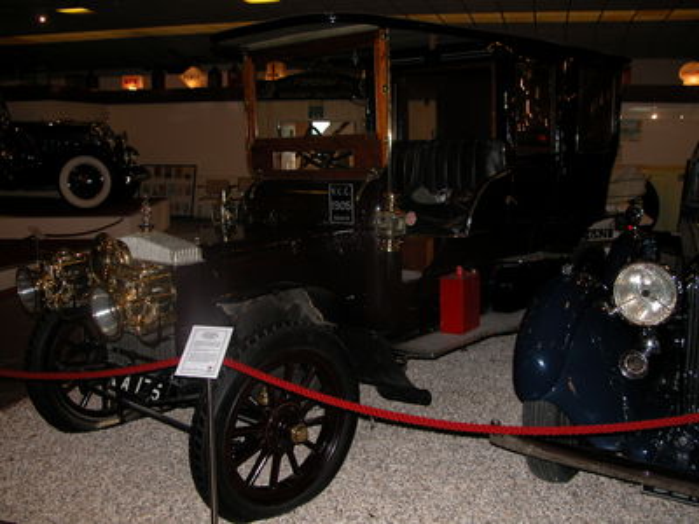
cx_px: 350
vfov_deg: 40.7
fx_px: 707
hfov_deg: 52.6
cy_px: 262
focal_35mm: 35
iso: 100
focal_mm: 8.9
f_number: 2.8
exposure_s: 1/60
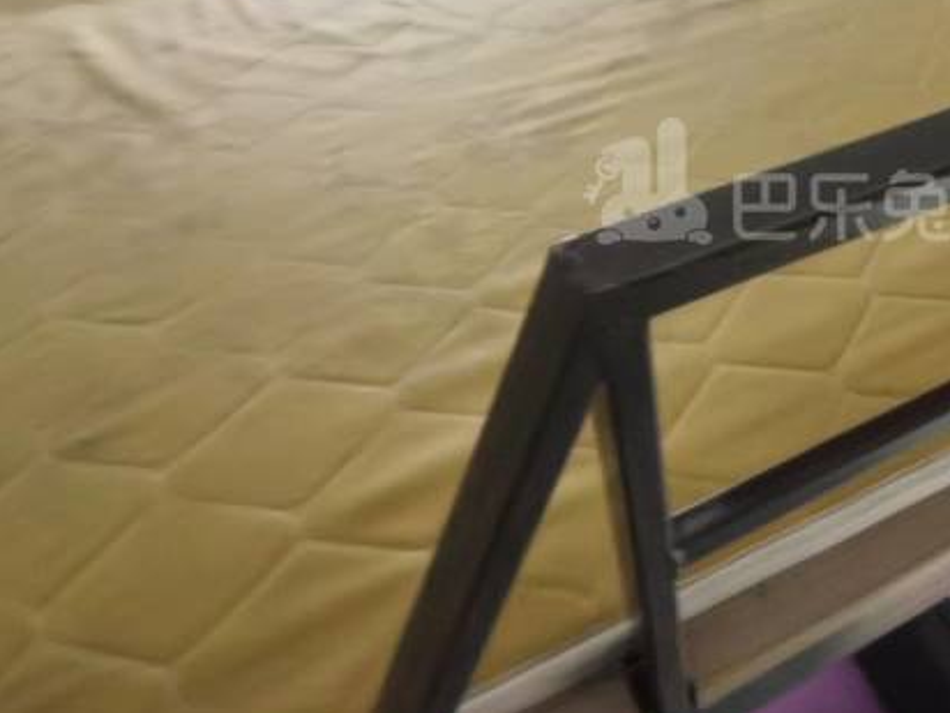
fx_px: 906
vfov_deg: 41.7
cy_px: 182
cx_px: 768
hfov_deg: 51.7
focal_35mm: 33
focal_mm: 1.78
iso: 640
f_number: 2.4
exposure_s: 1/20
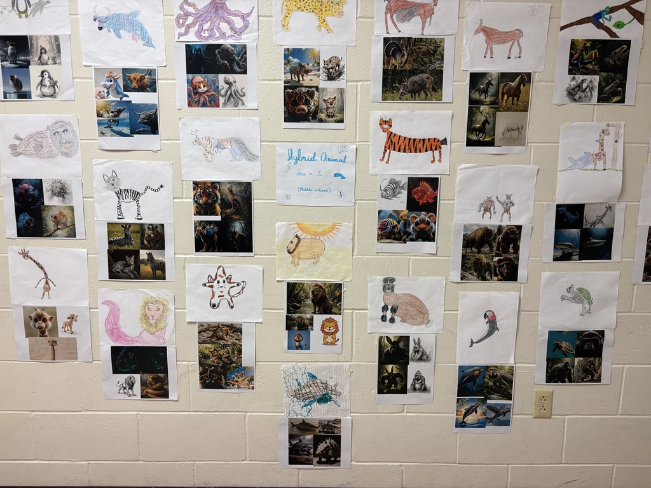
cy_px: 244
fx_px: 489
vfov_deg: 53.1
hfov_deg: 67.3
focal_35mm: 26
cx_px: 326
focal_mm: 5.96
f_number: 1.6
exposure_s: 1/60
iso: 125
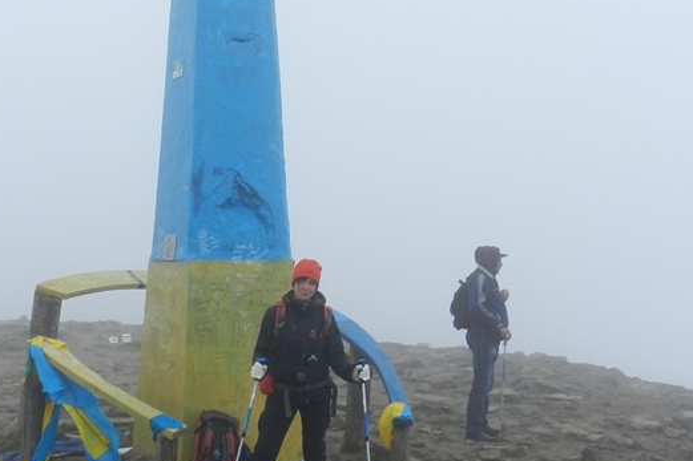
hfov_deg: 41.8
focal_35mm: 47
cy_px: 205
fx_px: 904
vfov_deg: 28.6
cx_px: 301
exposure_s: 1/800
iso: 160
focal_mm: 4
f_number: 3.4
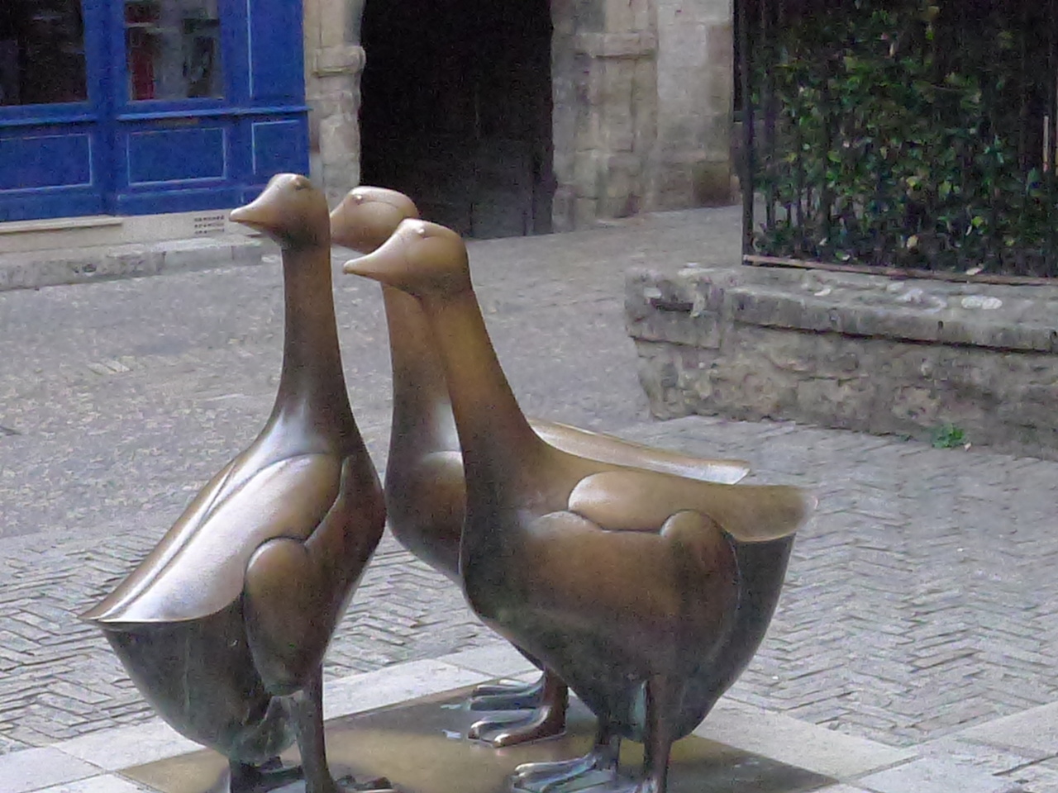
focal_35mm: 90
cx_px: 529
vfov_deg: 16.4
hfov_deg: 21.8
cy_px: 396
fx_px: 2751
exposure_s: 1/400
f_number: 4
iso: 12800
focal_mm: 19.2
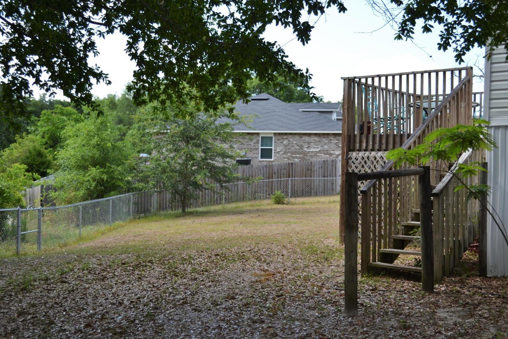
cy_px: 170
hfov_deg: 41.1
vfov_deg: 28.1
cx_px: 254
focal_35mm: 48
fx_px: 677
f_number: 5.6
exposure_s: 1/200
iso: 100
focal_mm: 32
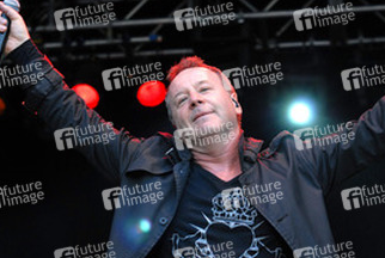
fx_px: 1564
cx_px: 219
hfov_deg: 14.0
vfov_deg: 9.4
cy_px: 166
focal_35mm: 146
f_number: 4.5
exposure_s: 1/200
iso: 400
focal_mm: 70
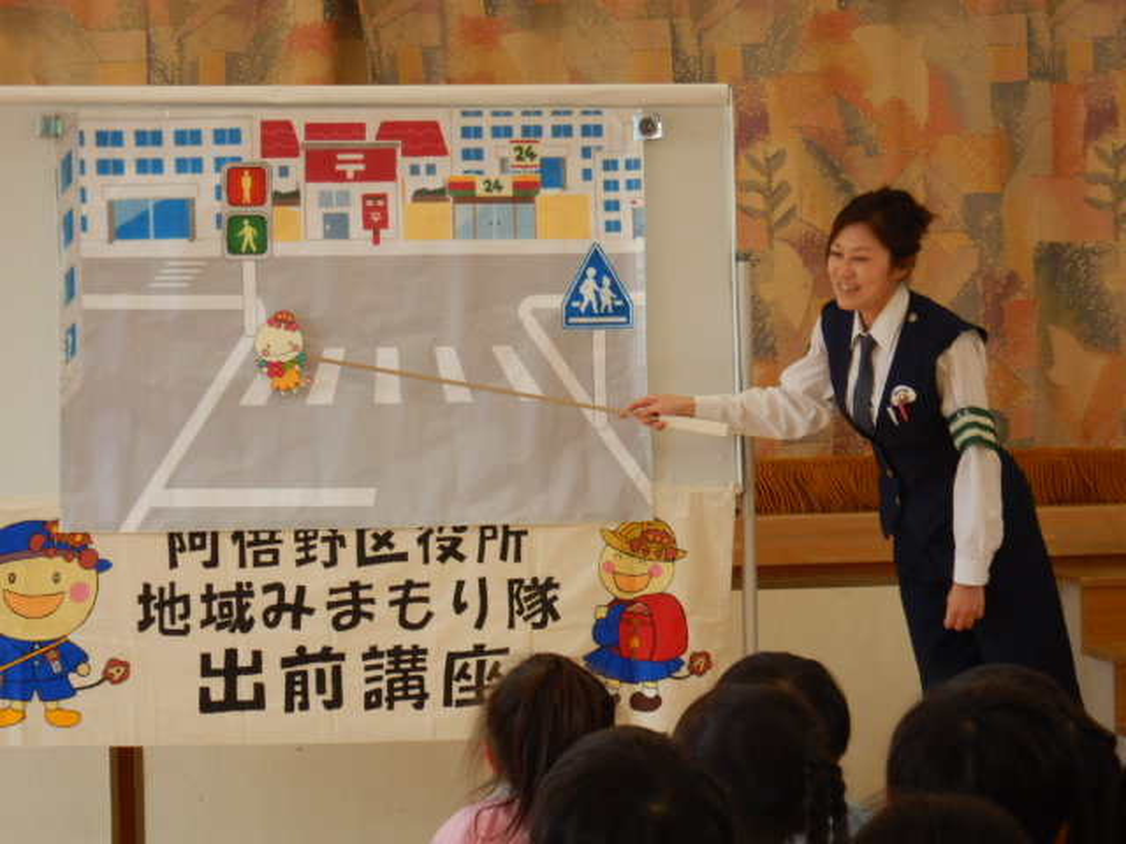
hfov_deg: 16.4
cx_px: 563
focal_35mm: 120
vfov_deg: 12.3
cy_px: 422
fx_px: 3903
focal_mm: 21.5
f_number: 4.9
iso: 125
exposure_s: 1/40
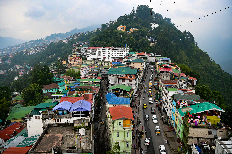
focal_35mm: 24
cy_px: 77
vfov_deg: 53.1
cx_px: 116
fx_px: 155
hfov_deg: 73.8
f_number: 5
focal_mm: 24
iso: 100
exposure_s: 1/320
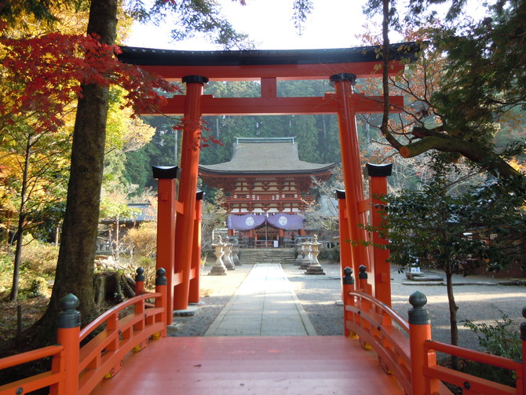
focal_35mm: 30
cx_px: 263
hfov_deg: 59.9
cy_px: 198
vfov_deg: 46.8
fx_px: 456
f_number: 3.5
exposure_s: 1/60
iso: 125
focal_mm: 5.4
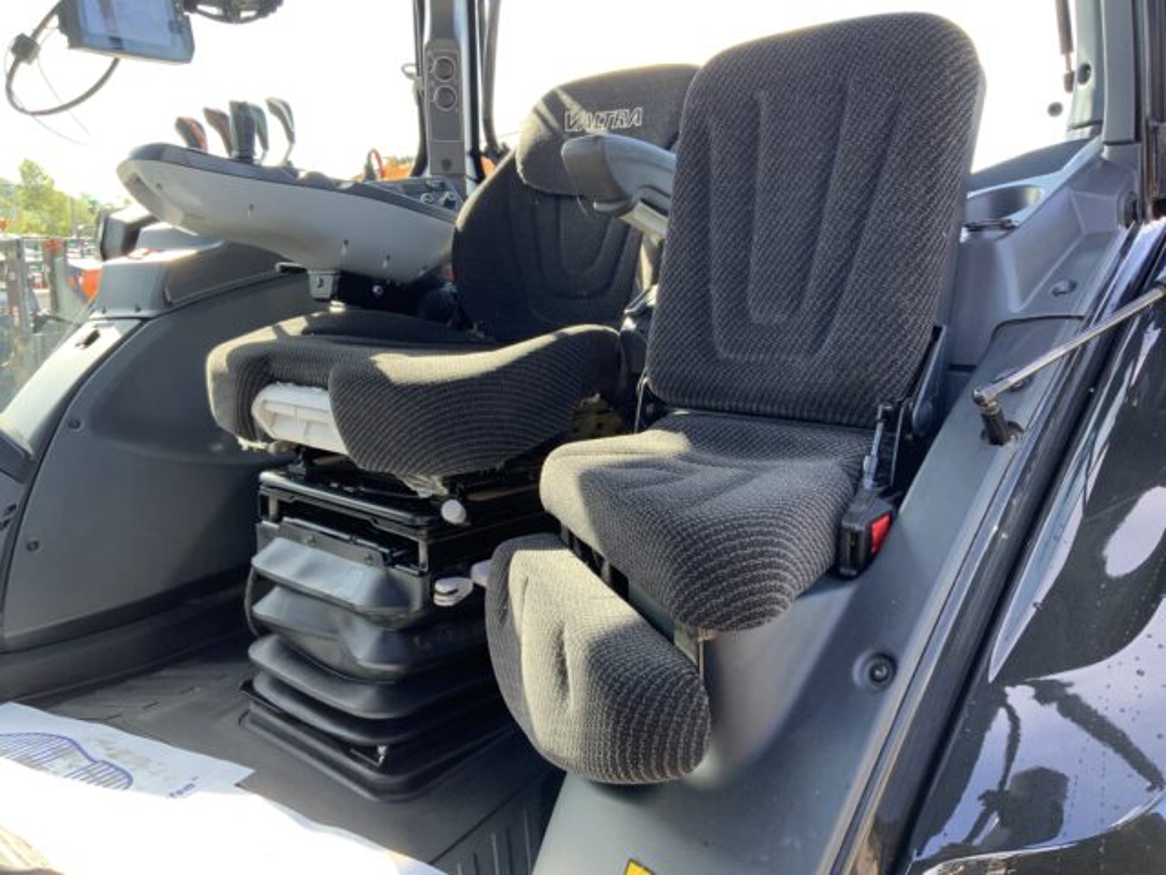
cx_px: 583
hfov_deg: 61.7
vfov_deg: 48.2
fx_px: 977
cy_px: 438
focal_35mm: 29
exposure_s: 1/122
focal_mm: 3
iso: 25
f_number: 1.8
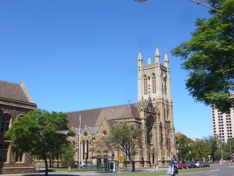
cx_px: 117
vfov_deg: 32.2
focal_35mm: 45
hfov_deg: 42.1
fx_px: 304
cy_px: 88
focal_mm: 7.5
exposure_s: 1/250
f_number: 6.3
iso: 80
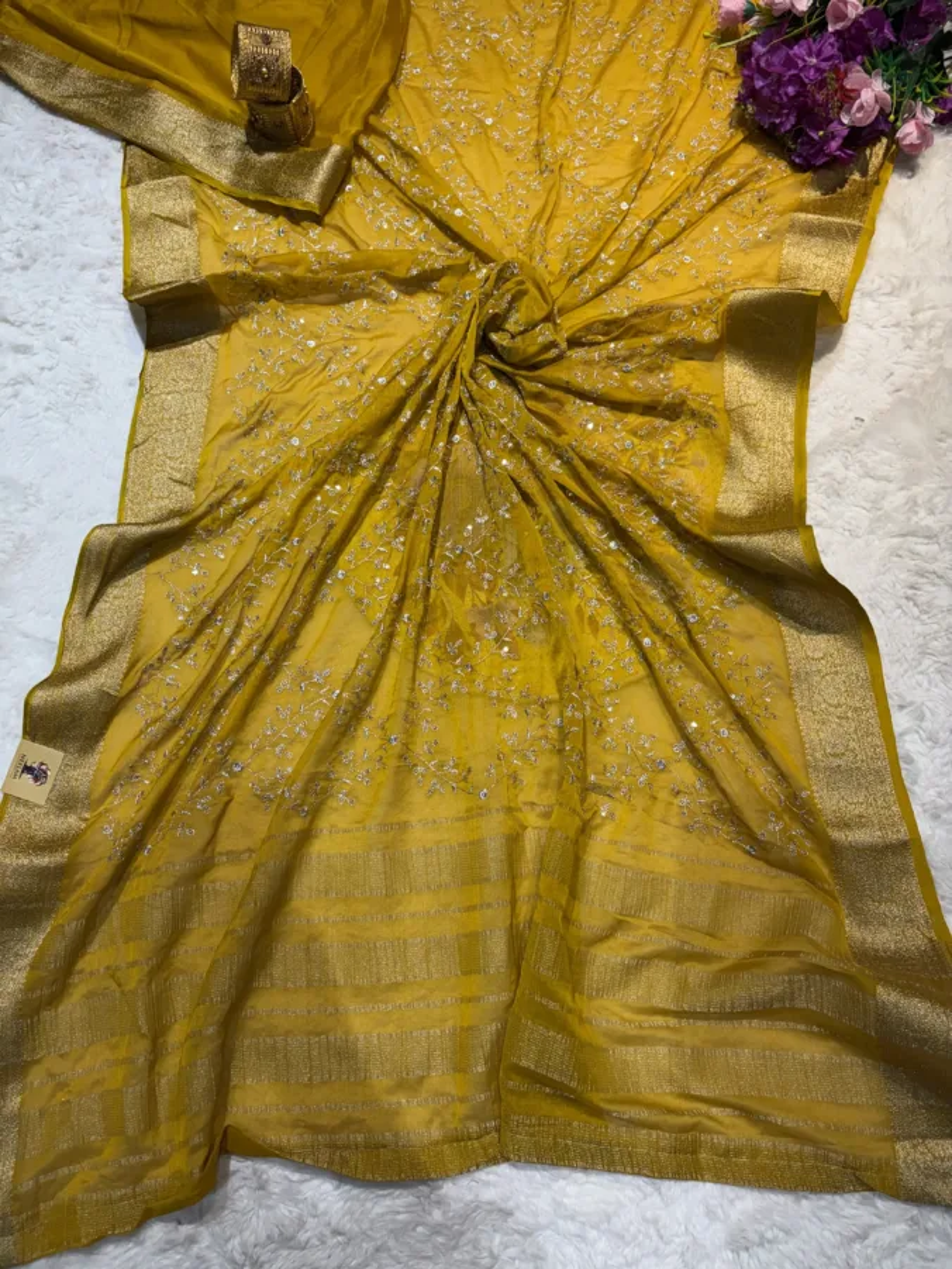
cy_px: 634
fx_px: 953
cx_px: 476
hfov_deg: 53.1
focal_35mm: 26
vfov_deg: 67.3
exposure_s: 1/122
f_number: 1.6
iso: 32
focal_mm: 5.96
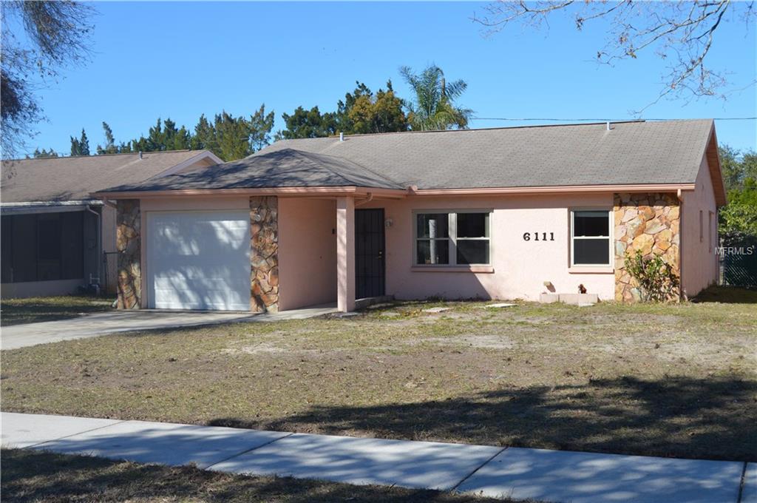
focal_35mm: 46
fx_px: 977
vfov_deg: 28.9
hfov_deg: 42.4
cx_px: 378
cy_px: 252
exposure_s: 1/250
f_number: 8
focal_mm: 31
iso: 100
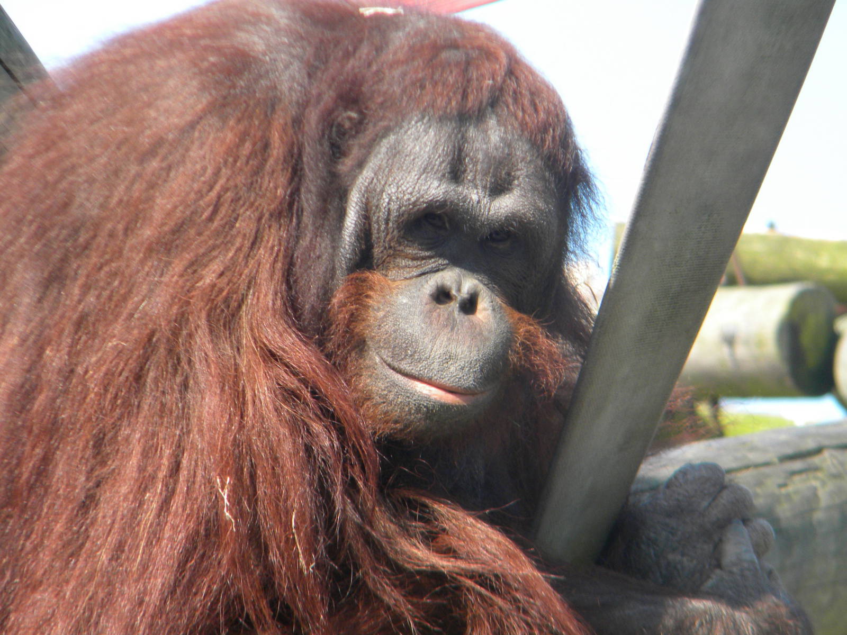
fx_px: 10130
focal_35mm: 414
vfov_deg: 3.6
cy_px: 318
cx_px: 424
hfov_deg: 4.8
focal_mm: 75
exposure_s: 1/252
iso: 170
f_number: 5.4
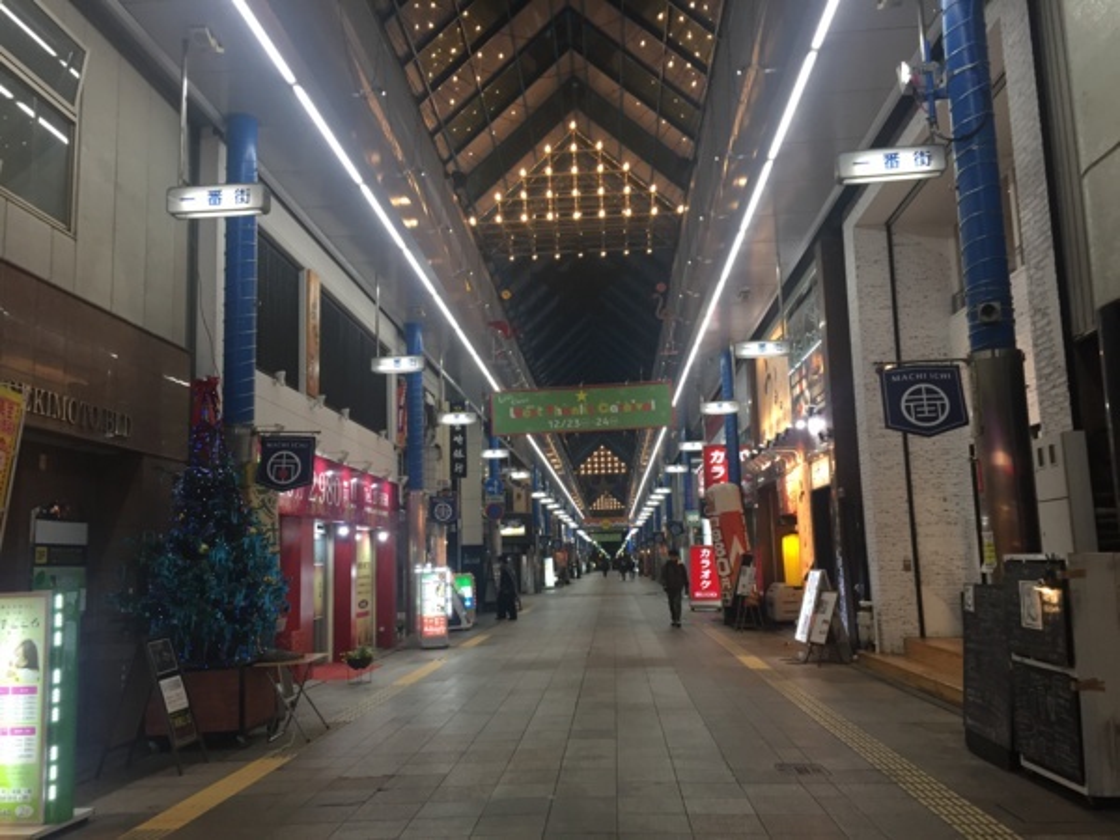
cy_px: 420
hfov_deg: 61.7
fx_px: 938
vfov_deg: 48.2
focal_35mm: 29
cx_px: 560
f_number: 2.2
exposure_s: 1/30
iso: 40
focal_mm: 4.15
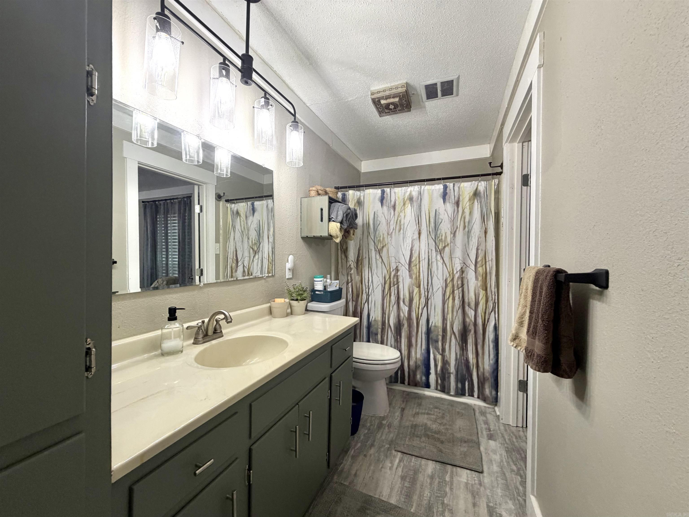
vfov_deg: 85.7
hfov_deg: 102.1
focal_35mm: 14
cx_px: 344
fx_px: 279
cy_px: 258
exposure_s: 1/120
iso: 200
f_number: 2.2
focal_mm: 2.22
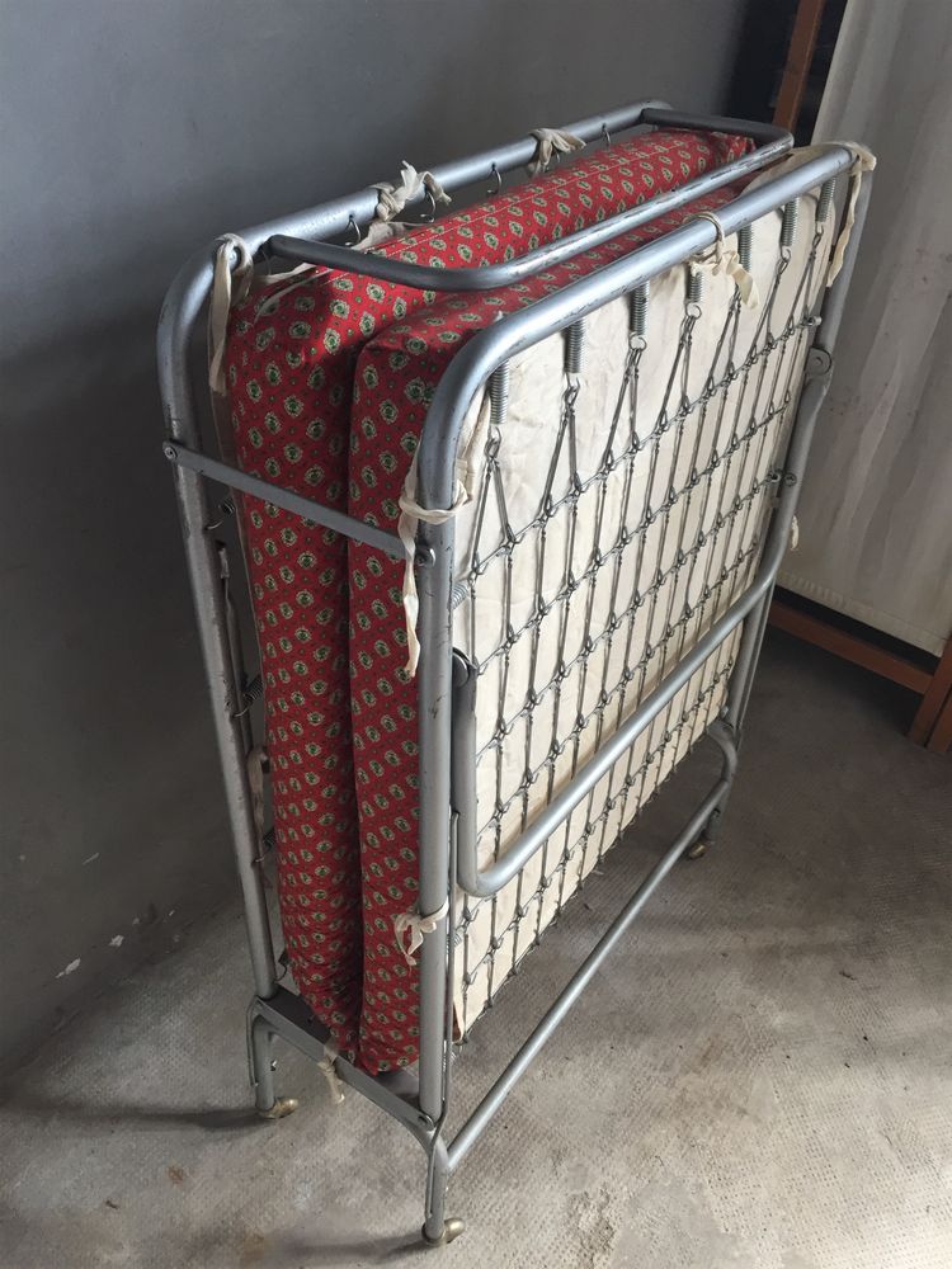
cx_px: 476
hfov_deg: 48.2
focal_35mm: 29
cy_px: 634
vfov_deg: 61.7
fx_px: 1063
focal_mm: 4.15
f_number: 2.2
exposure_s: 1/33
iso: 50
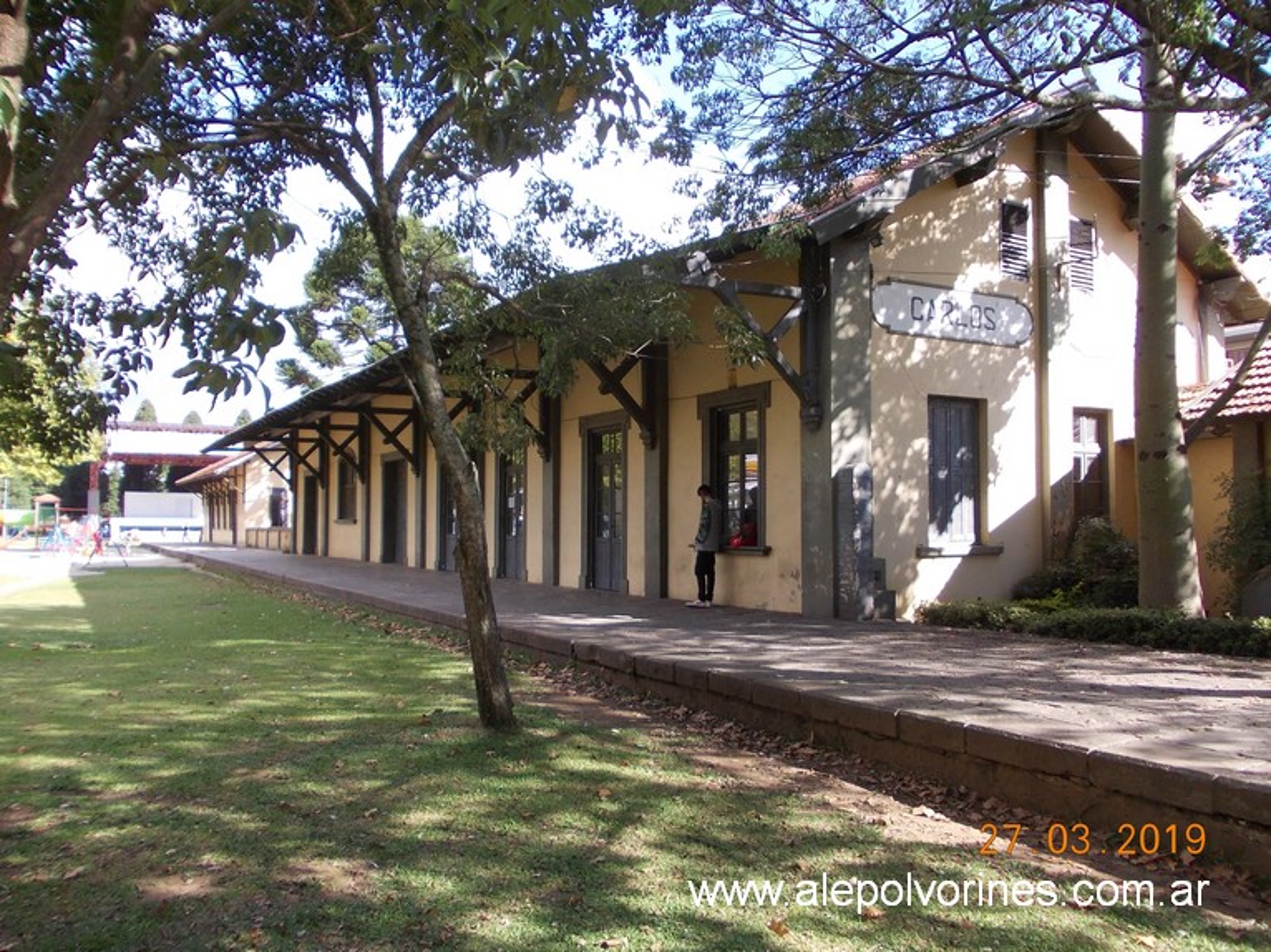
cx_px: 636
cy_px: 476
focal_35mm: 28
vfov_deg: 49.7
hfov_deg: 63.5
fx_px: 1028
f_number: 2.7
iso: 80
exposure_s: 1/320
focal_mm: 4
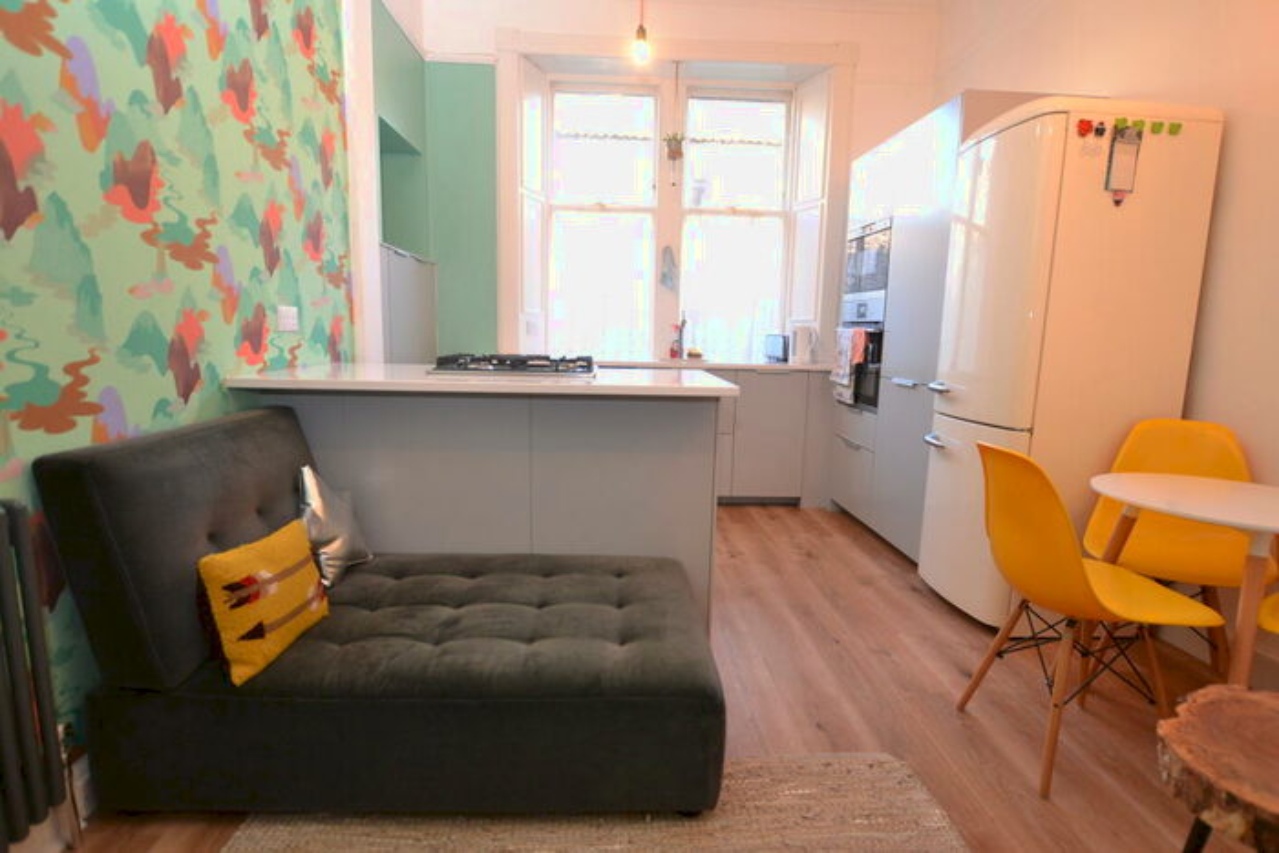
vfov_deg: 77.4
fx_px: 533
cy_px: 426
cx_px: 640
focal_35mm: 15
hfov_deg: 100.4
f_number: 3.5
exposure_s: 1/60
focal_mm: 10
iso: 720
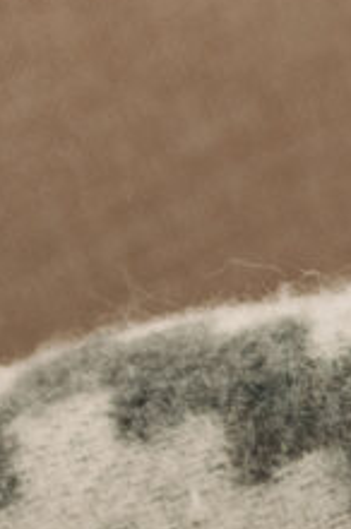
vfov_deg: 2.5
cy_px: 1249
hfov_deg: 1.6
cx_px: 2397
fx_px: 11971
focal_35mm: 816
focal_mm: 70
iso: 160
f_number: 3.5
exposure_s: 1/200
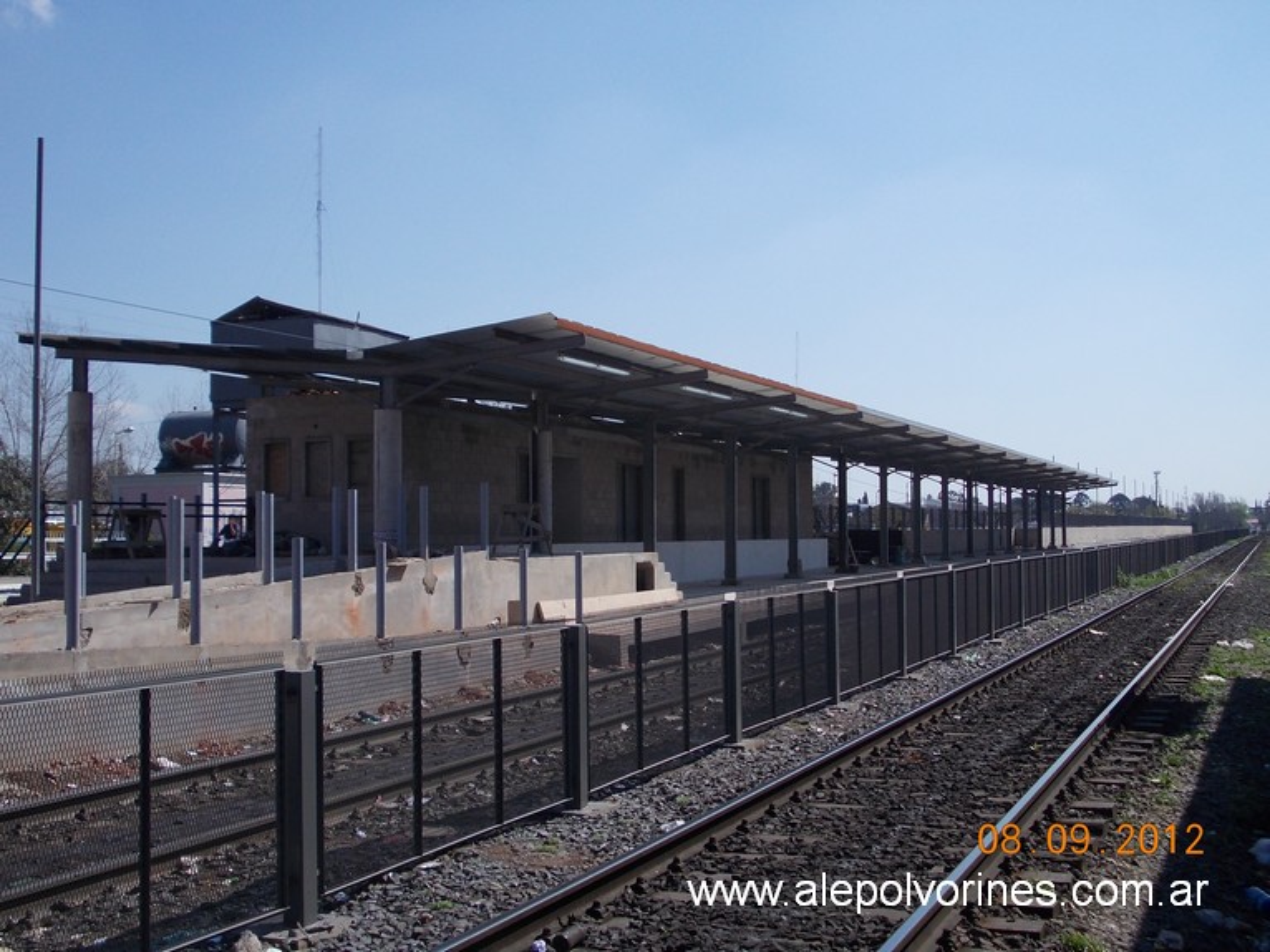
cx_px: 635
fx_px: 1577
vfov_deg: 33.6
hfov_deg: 43.9
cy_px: 476
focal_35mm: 43
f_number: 6.5
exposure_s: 1/320
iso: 80
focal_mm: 6.1
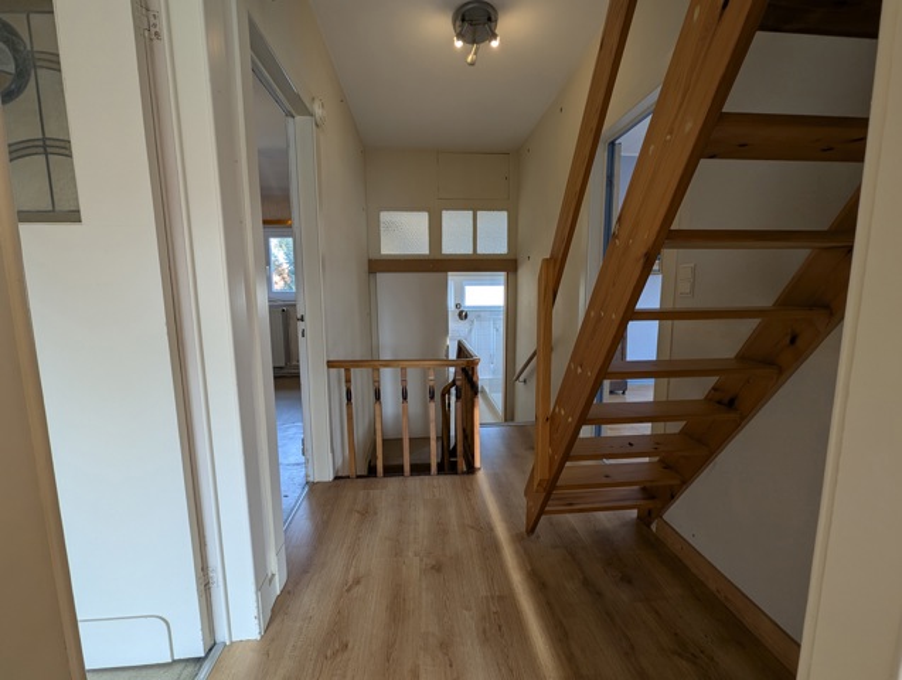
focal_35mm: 13
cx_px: 451
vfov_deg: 90.1
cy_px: 340
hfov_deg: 106.1
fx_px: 339
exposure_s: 1/50
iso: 54
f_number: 2.2
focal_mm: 1.95
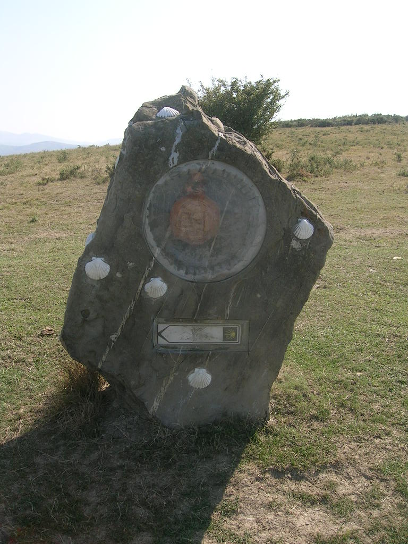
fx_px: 550
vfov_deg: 52.6
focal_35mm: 35
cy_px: 272
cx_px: 204
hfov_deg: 40.7
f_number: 4.8
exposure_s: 1/308
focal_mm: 5.4
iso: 50
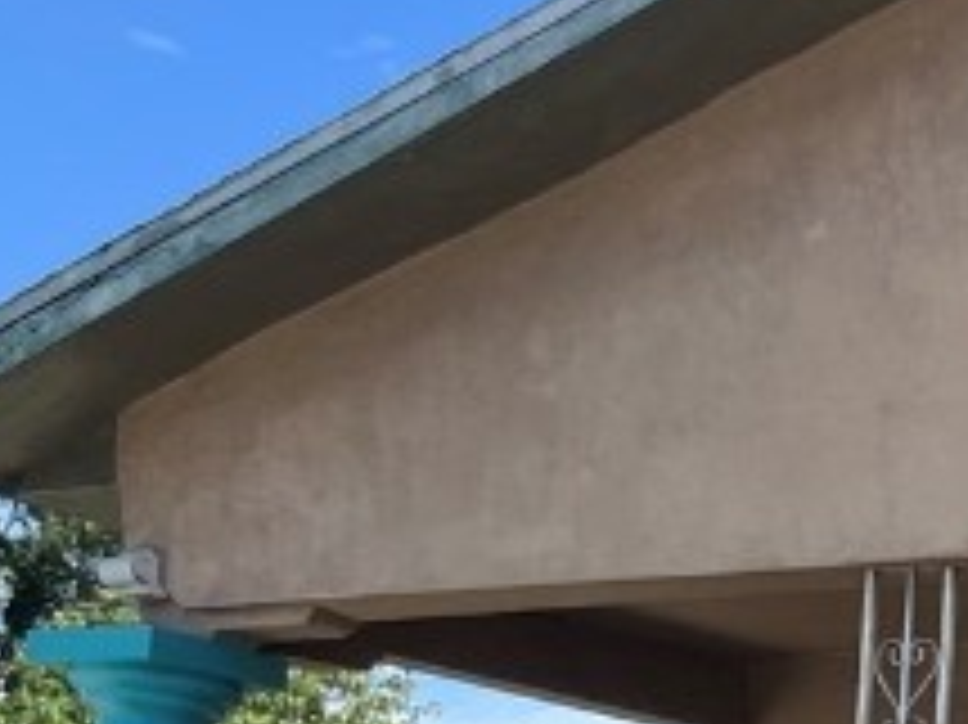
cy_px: 1156
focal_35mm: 124
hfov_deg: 13.1
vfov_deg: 11.4
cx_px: 2098
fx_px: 3466
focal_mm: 5.1
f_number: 1.6
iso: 50
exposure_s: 1/1992
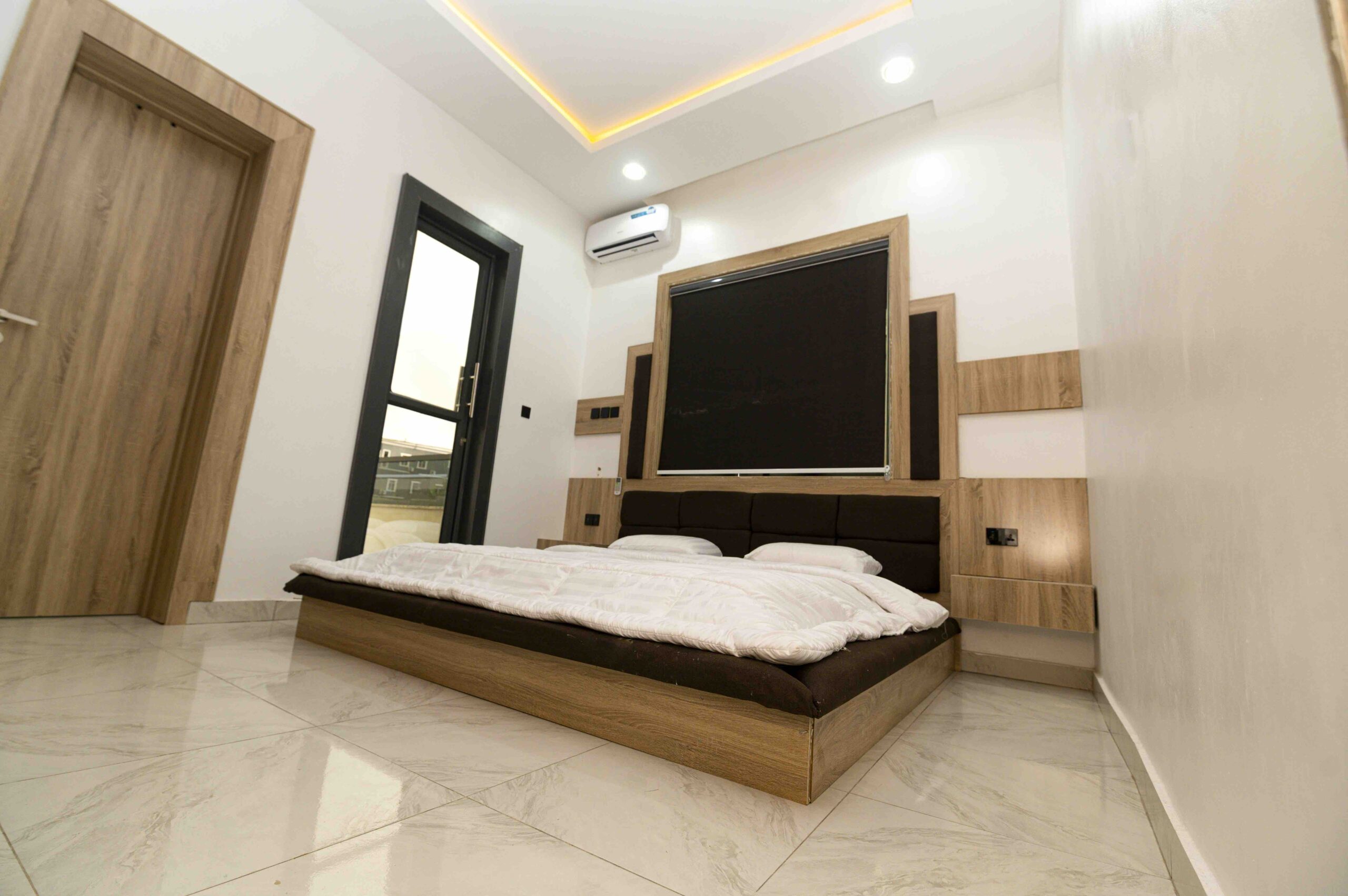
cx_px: 674
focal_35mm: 15
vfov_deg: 77.2
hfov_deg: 100.4
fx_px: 561
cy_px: 448
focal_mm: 15
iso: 640
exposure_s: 1/100
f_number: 4
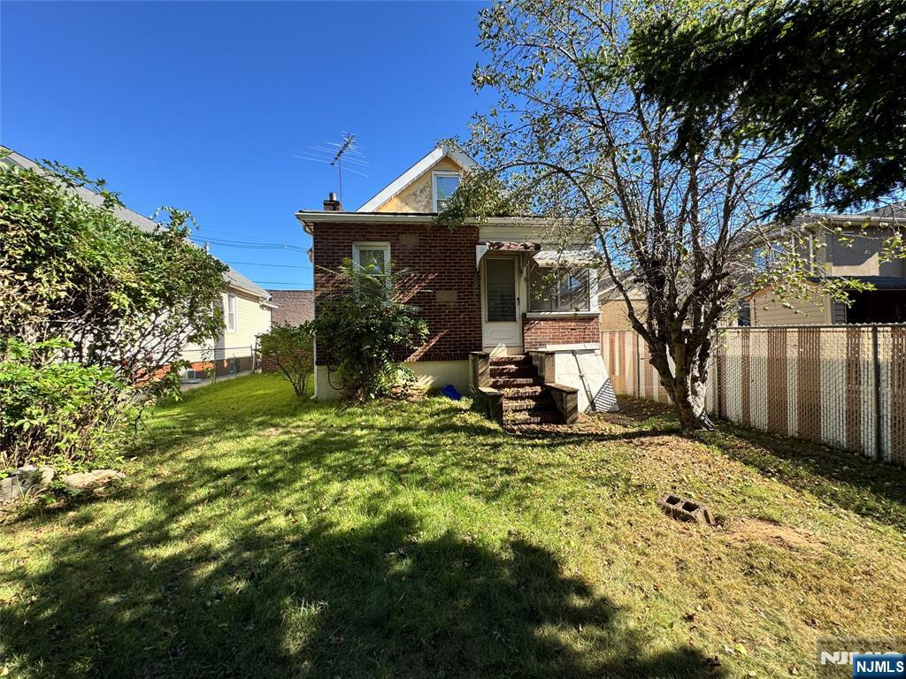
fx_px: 366
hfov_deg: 102.1
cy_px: 340
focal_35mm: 14
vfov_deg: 85.7
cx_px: 453
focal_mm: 2.22
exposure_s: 1/462
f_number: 2.2
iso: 40
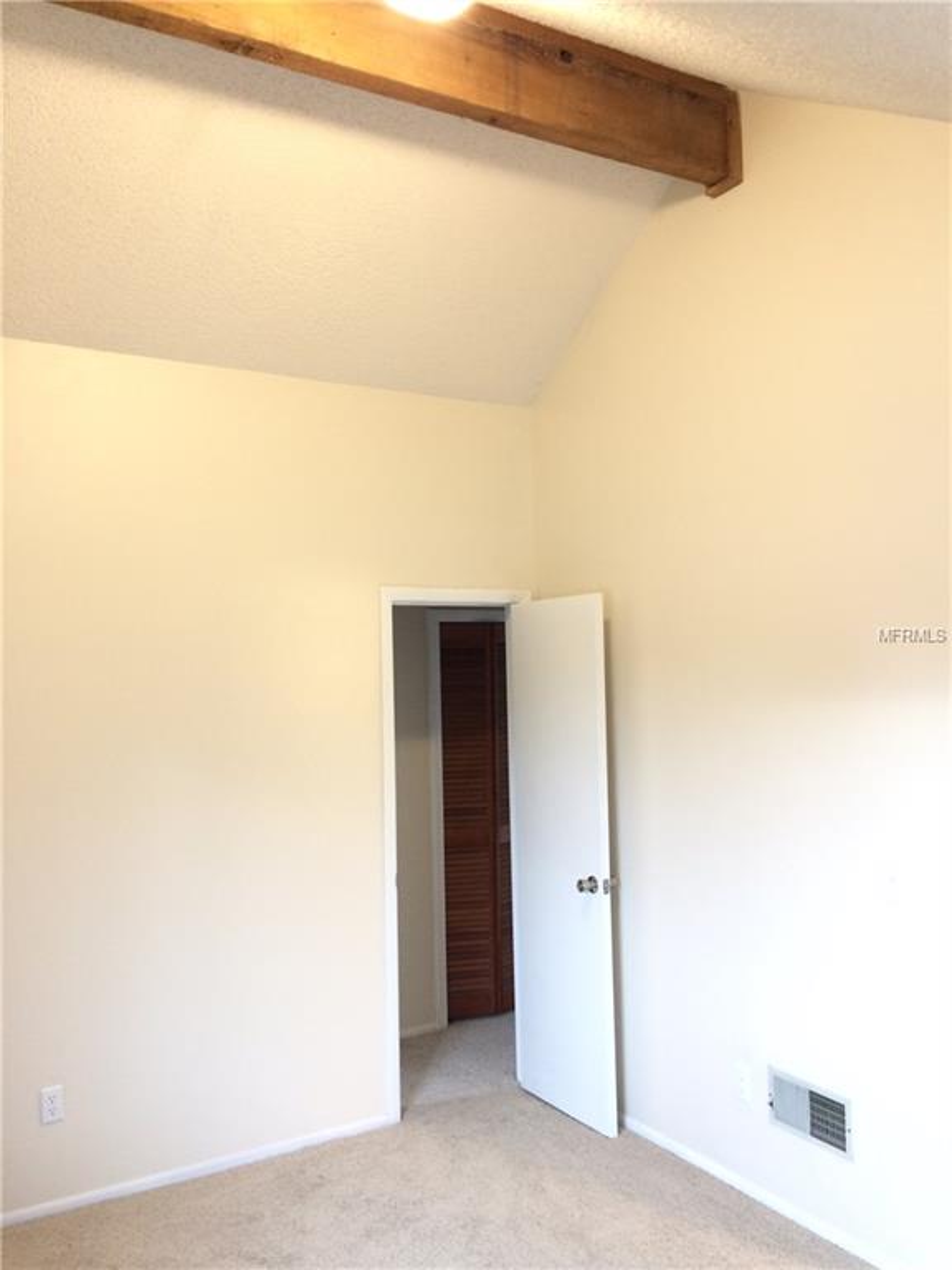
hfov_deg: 48.2
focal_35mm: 29
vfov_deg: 61.7
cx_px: 476
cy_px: 635
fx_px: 1063
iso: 160
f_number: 2.2
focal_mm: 4.15
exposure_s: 1/30
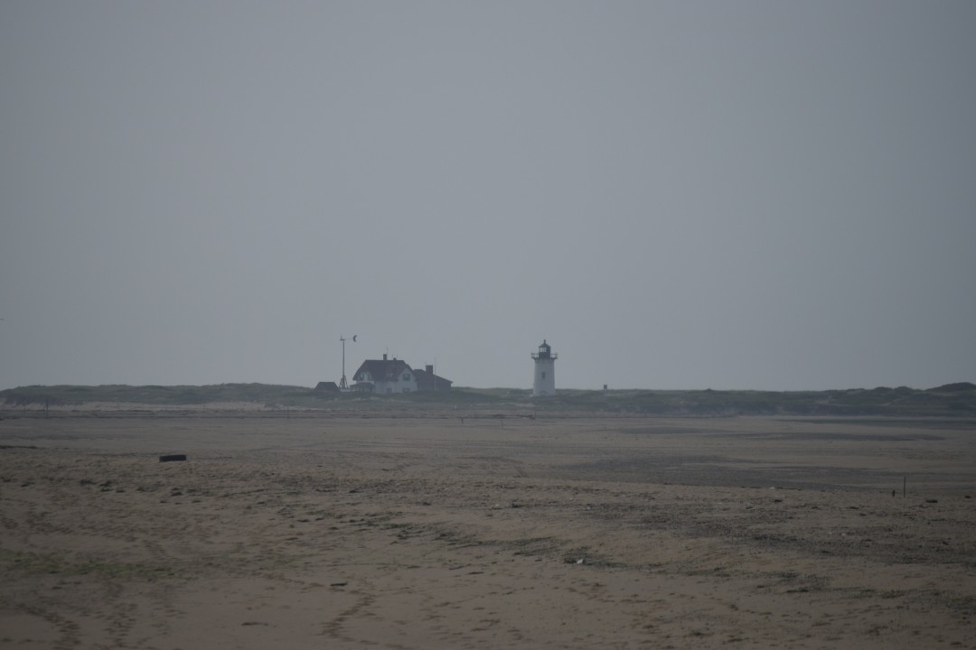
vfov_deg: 4.6
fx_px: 8133
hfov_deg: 6.9
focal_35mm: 300
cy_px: 325
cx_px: 488
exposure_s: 1/4000
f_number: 5.6
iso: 200
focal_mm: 200
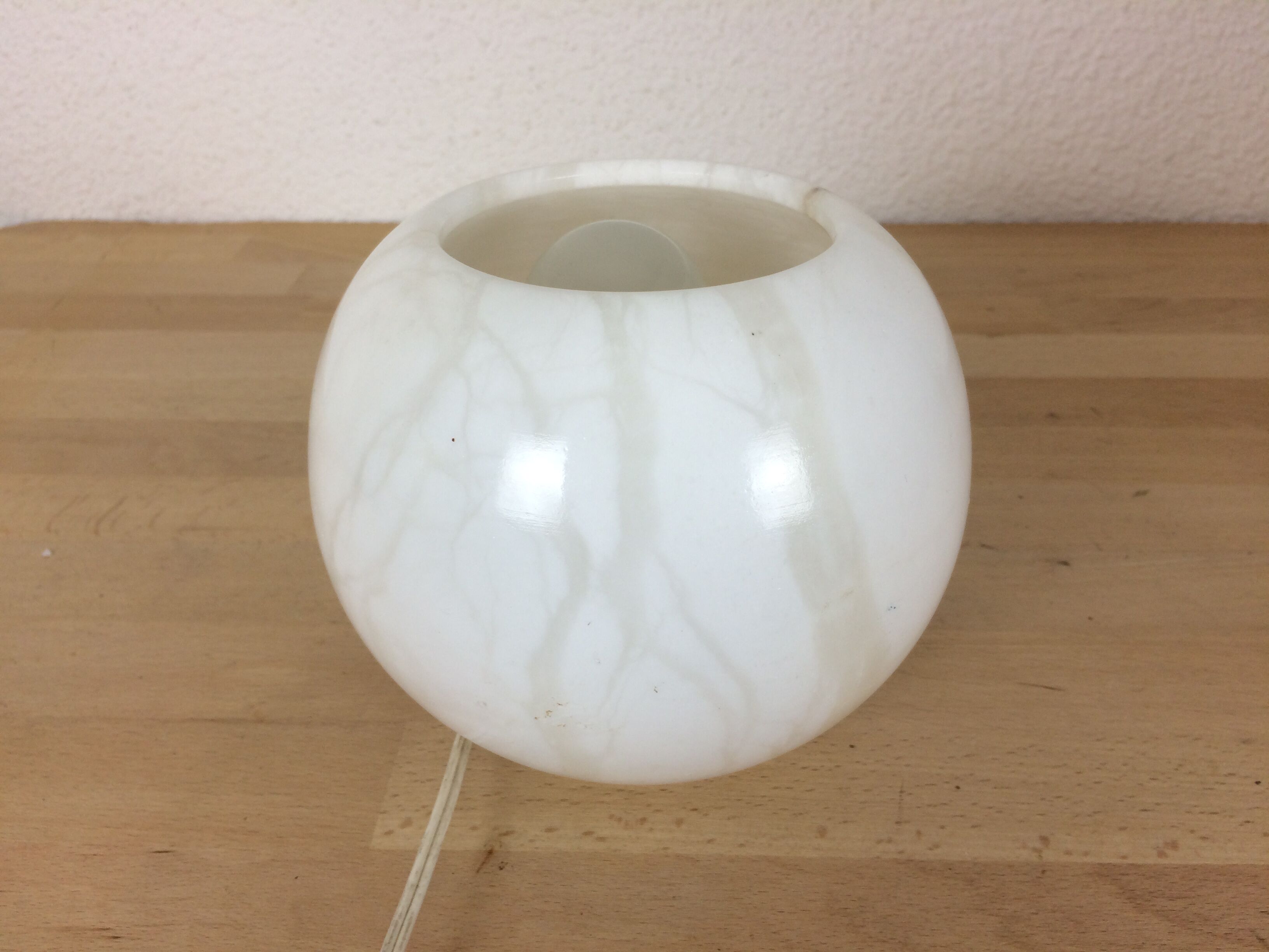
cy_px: 476
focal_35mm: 29
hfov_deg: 61.7
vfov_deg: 48.2
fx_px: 1063
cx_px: 634
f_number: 2.2
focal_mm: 4.15
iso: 40
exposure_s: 1/50
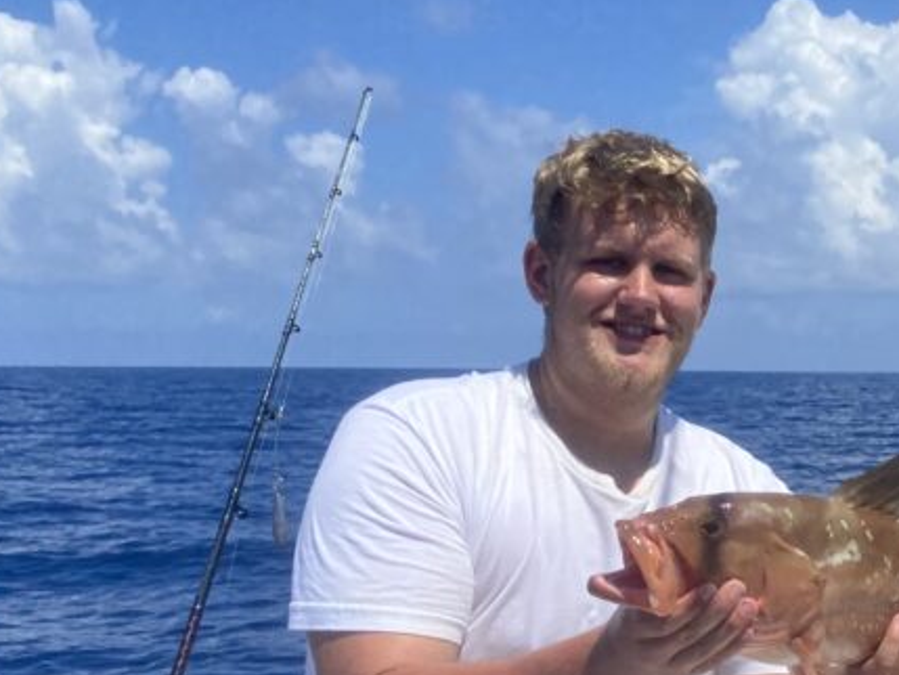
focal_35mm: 62
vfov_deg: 23.4
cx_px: 909
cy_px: 520
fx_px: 1611
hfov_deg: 29.1
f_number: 1.8
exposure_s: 1/5236
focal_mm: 4.25
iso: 32
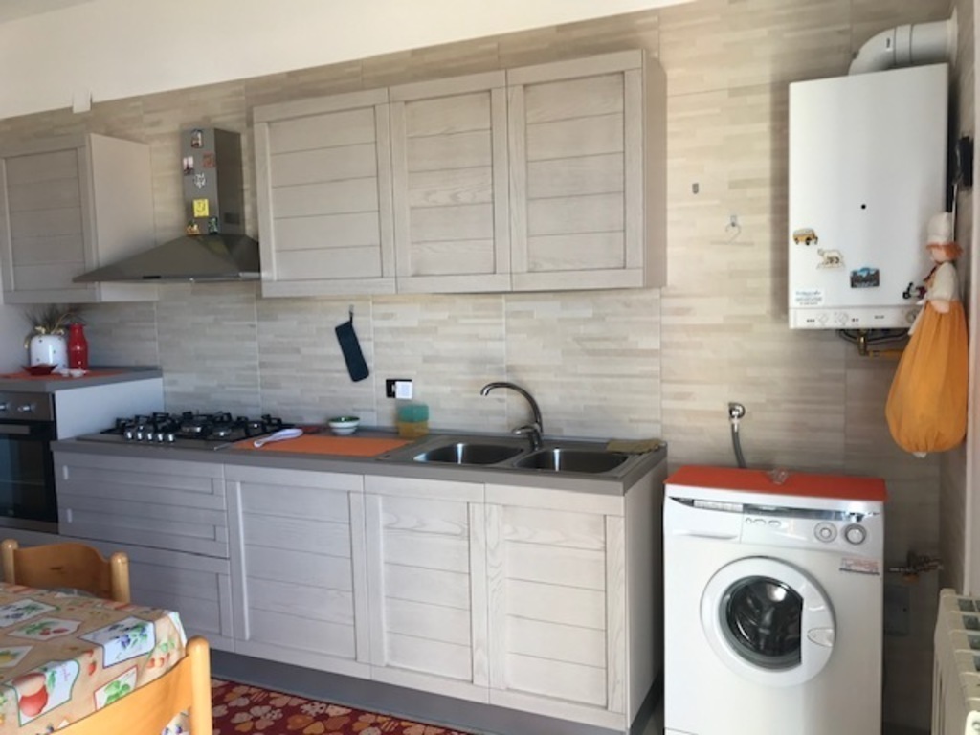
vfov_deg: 49.7
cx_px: 490
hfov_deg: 63.4
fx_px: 793
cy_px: 368
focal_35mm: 28
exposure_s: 1/50
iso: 25
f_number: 1.8
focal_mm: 3.99
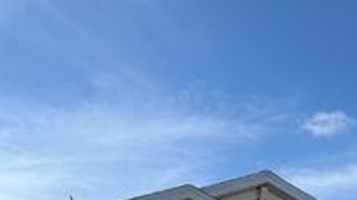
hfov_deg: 29.5
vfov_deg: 16.7
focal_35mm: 66
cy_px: 295
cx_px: 368
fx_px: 624
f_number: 1.78
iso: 80
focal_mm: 6.76
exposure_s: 1/4975
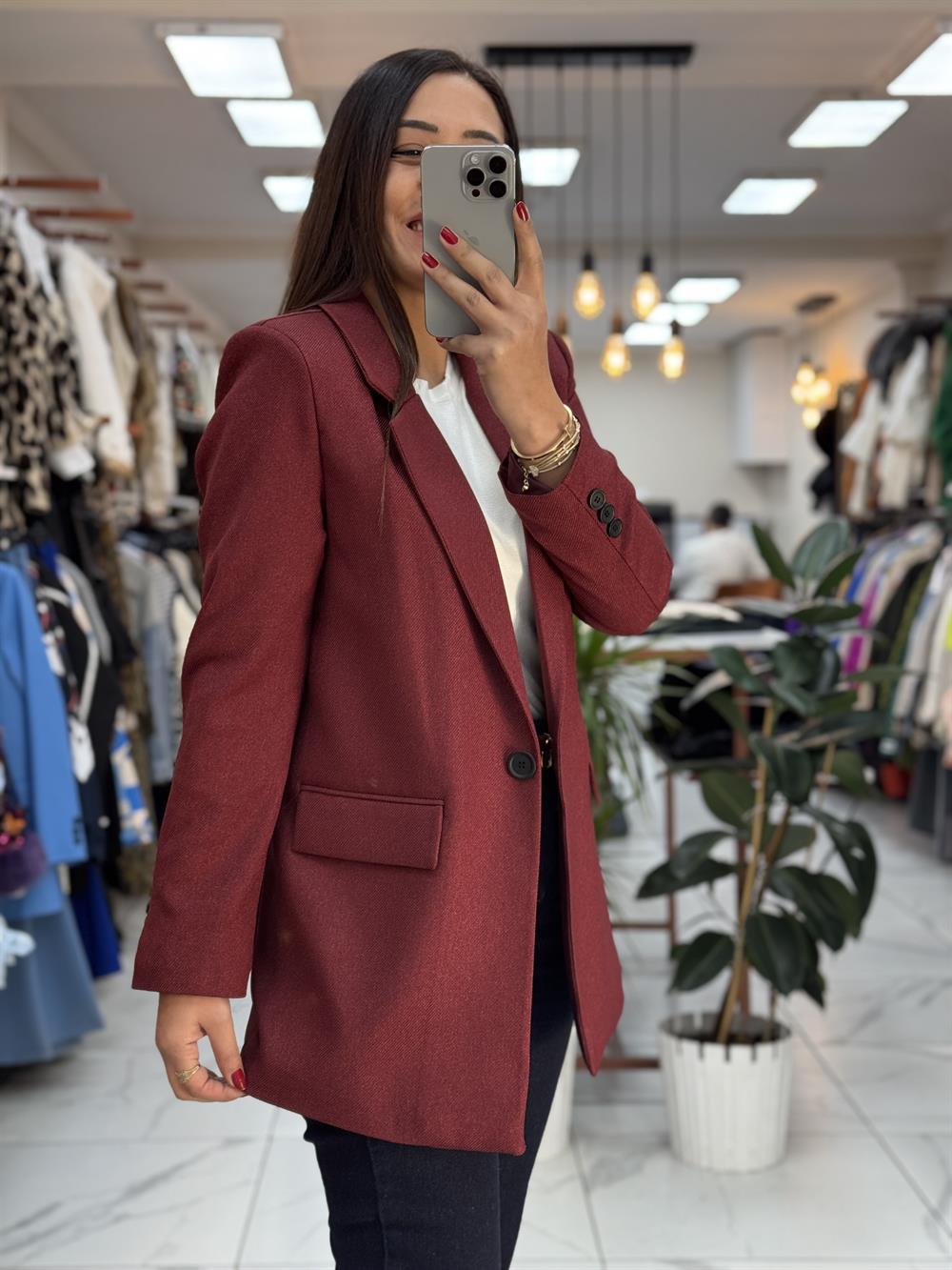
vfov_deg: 39.7
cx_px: 476
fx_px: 1760
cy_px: 635
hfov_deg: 30.3
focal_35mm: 48
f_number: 1.78
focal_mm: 6.76
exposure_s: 1/50
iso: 80
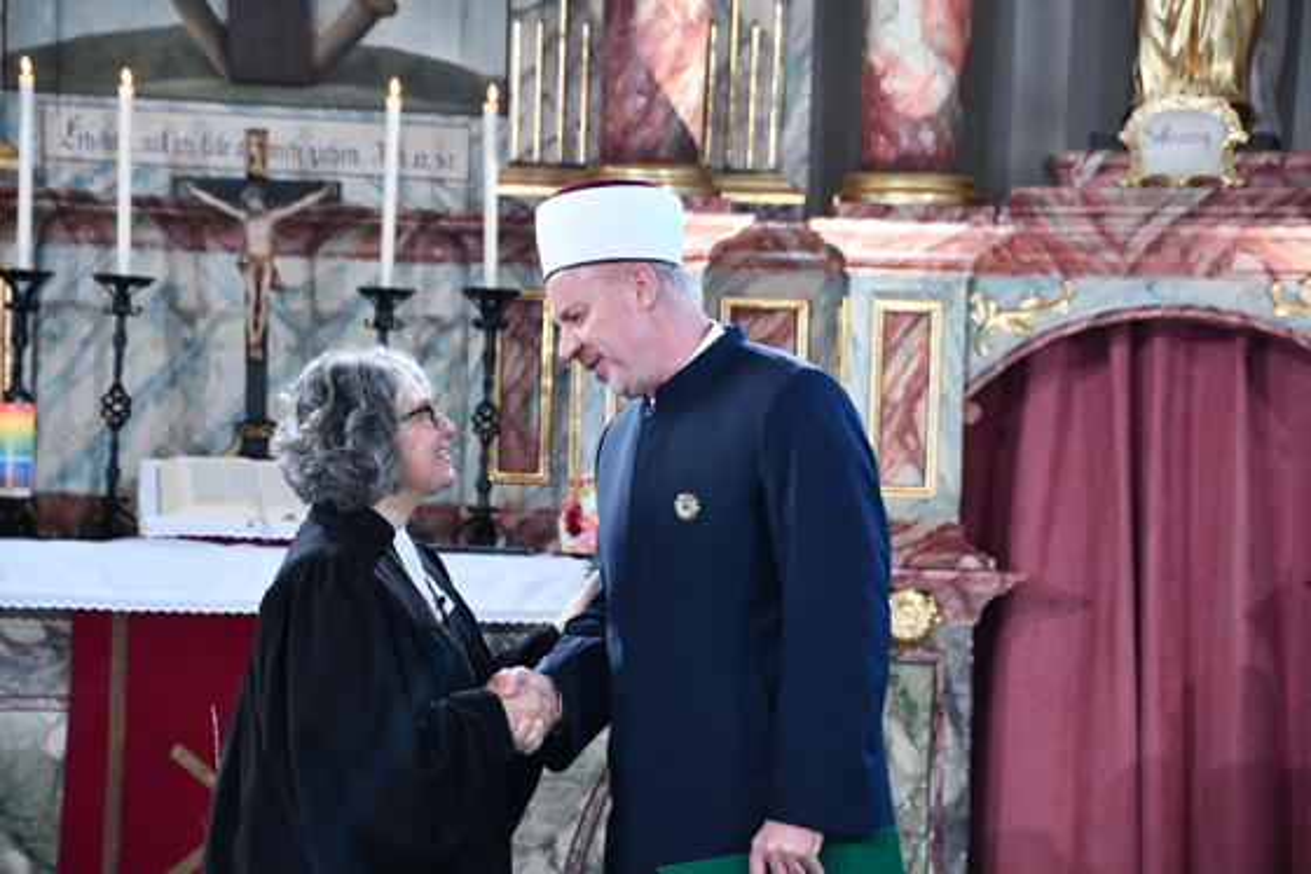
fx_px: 5461
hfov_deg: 13.7
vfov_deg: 9.1
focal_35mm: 150
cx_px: 656
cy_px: 437
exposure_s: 1/160
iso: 3200
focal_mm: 100
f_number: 5.6
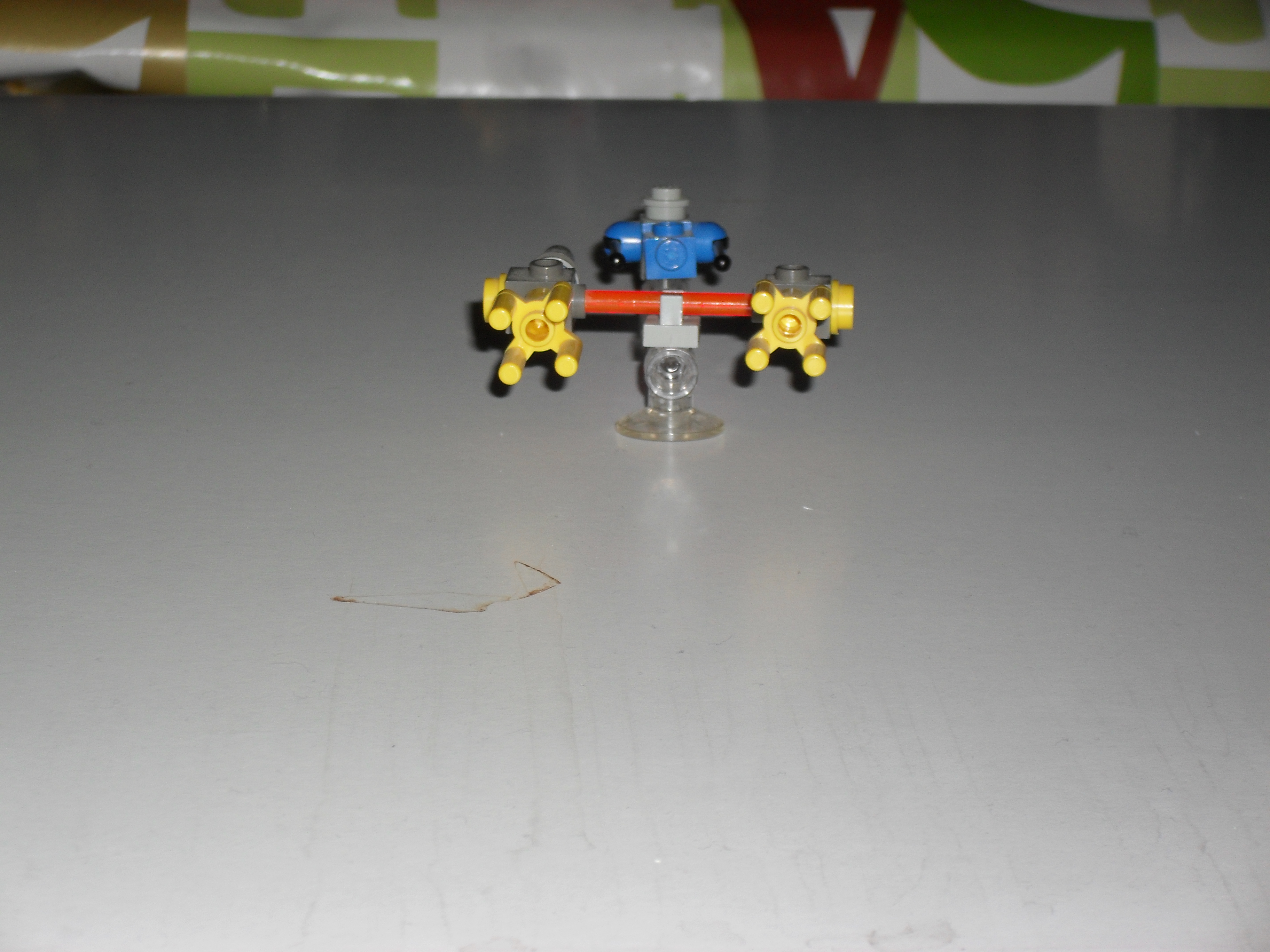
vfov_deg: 14.1
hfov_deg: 18.7
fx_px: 3852
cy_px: 476
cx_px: 635
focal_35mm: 105
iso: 100
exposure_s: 1/60
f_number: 5.8
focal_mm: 18.9
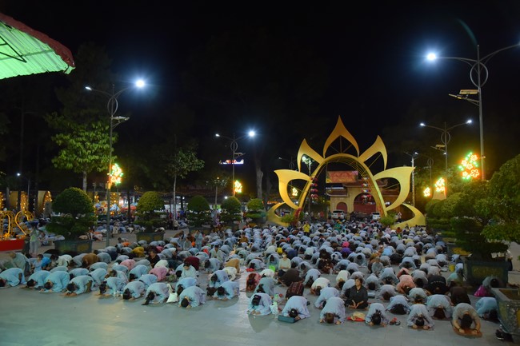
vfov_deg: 43.6
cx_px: 260
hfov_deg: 61.9
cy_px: 173
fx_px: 433
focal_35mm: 30
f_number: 5
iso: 2000
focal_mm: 30
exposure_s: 1/100
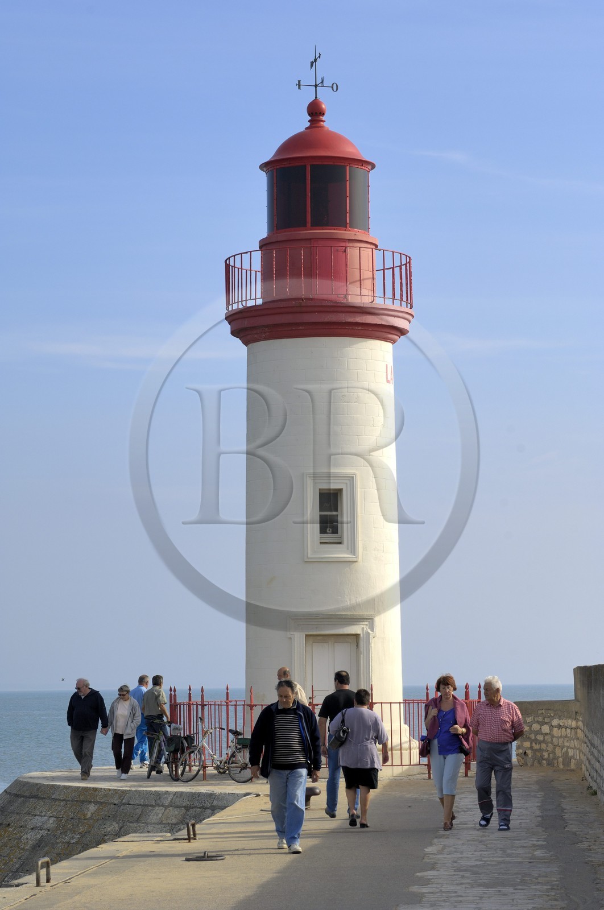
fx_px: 2650
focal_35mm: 105
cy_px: 455
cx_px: 302
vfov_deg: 19.5
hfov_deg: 13.0
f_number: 9.5
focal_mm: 70
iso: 100
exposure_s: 1/160
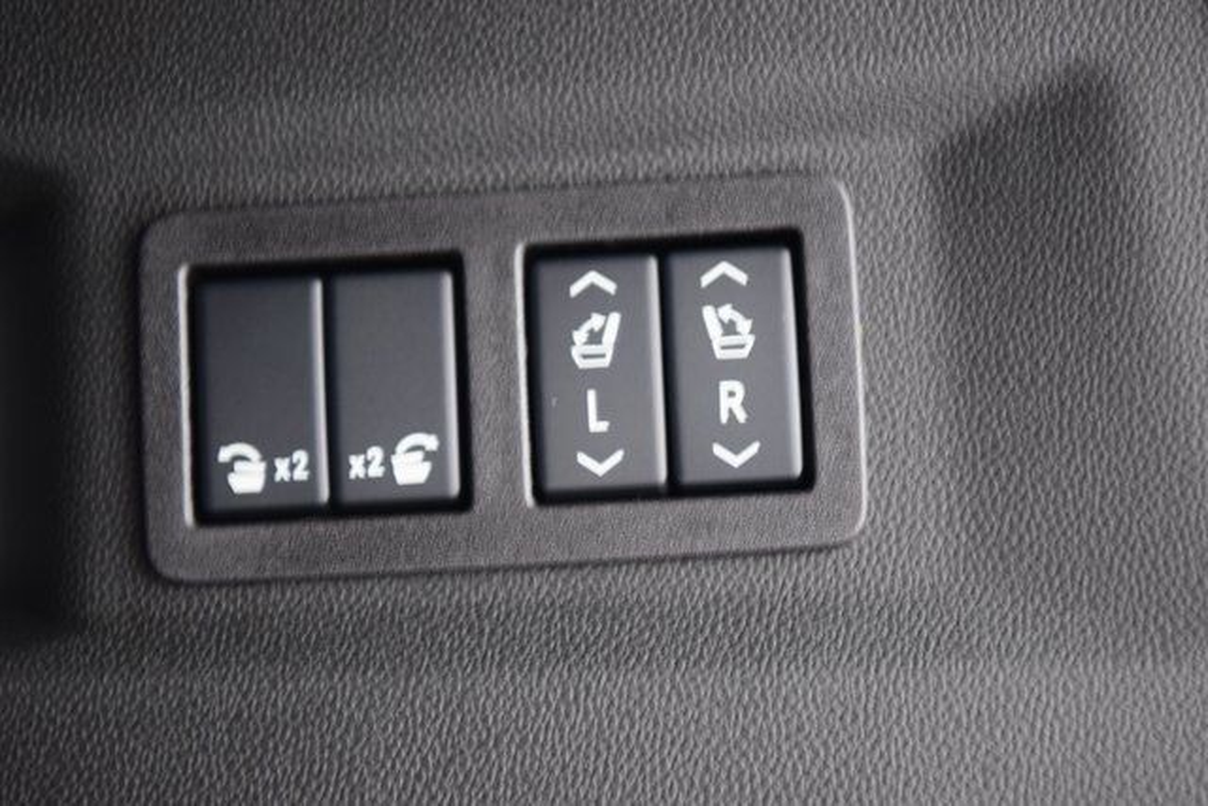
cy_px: 403
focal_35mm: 105
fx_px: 3524
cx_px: 604
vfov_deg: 13.0
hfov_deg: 19.5
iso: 1600
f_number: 2.8
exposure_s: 1/4
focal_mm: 70
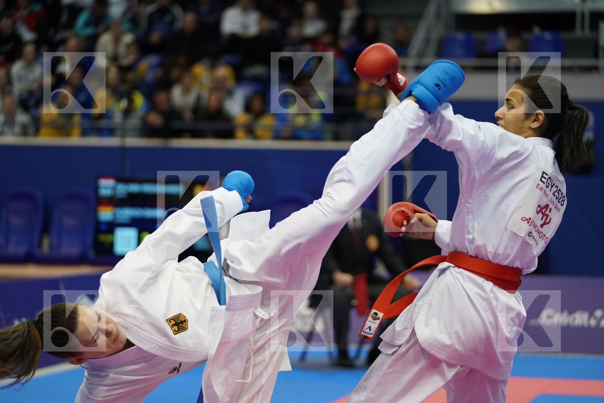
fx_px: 2013
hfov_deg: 17.1
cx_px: 302
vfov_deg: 11.4
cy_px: 202
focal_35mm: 120
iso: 4000
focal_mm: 120
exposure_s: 1/1000
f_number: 2.8
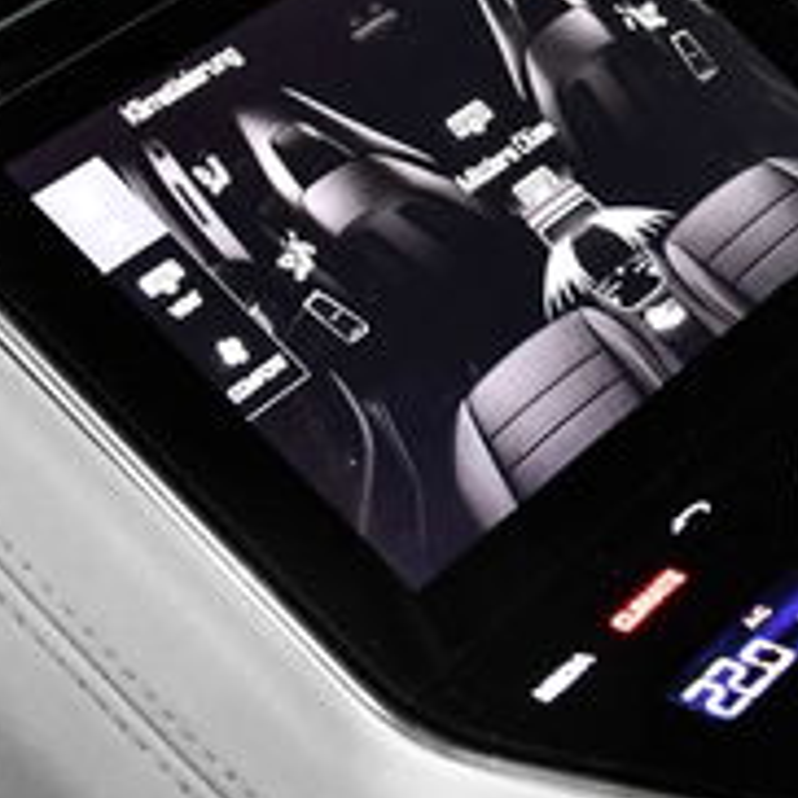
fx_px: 3938
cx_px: 737
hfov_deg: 11.5
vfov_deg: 11.5
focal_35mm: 151
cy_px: 219
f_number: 5.6
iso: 1600
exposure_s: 1/25
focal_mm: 28
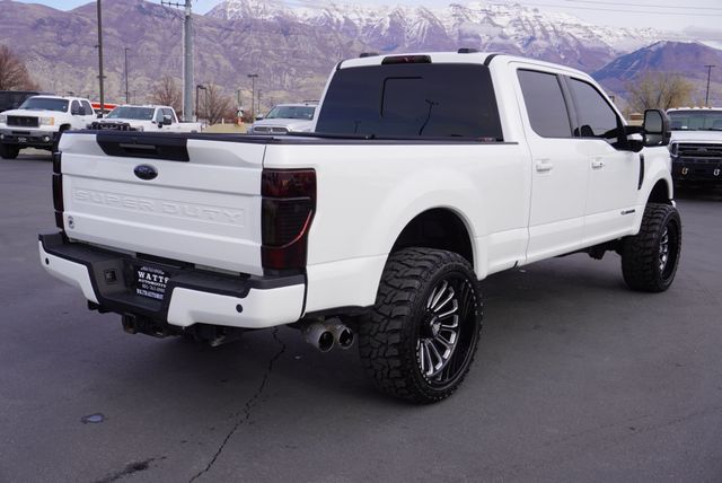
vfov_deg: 35.6
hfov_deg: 51.2
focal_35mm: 38
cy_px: 242
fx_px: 753
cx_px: 361
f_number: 9
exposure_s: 1/125
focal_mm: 25
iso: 100
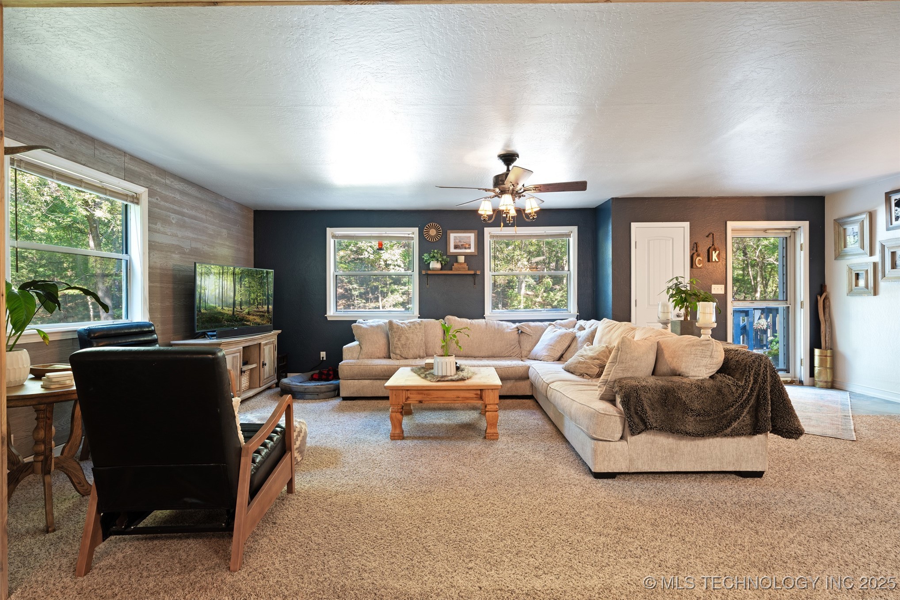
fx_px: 442
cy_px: 300
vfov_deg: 68.3
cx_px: 450
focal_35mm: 18
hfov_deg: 91.0
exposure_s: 1.6
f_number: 9
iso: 200
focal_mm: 17.7
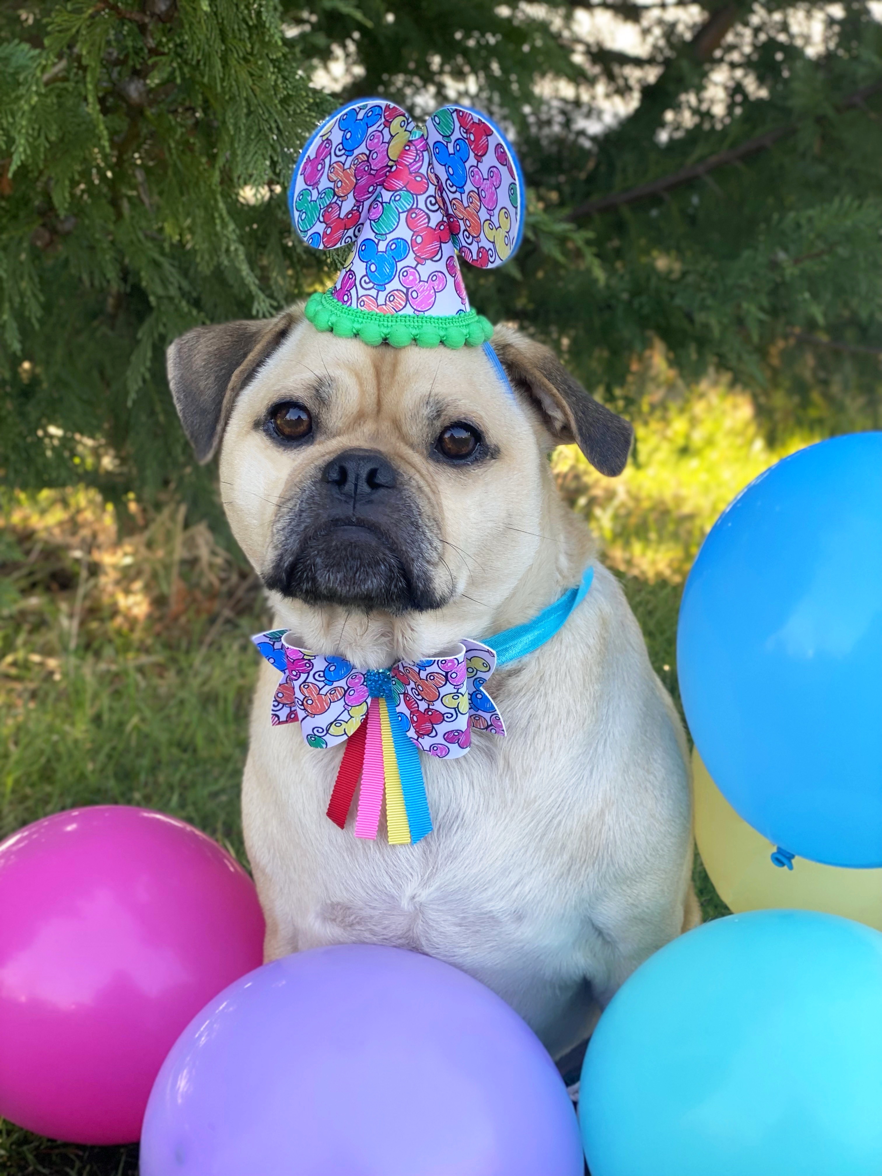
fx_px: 1767
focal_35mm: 52
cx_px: 441
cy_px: 588
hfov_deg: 28.0
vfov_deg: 36.8
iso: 20
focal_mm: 6
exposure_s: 1/122
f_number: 2
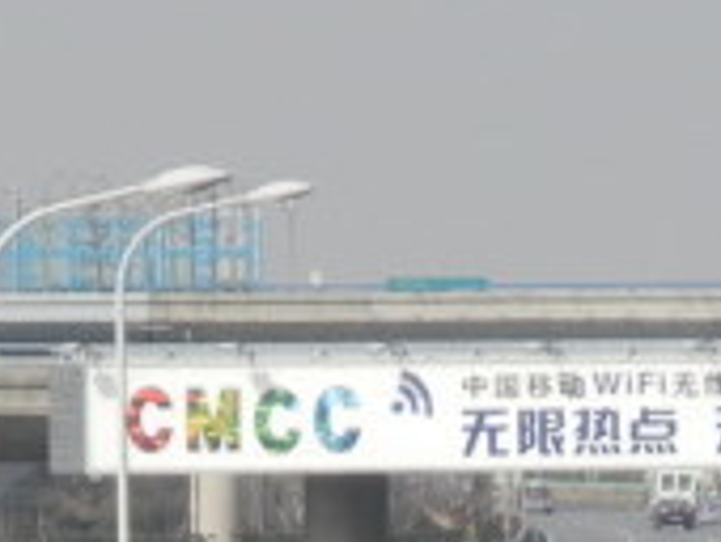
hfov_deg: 2.4
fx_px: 16916
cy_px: 1338
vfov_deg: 1.8
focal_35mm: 811
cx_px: 479
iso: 100
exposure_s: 1/333
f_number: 5
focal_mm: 28.9
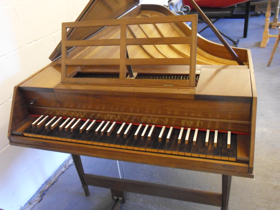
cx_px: 140
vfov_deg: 44.2
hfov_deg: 56.8
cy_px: 105
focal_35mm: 32
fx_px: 259
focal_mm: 5.6
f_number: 3.7
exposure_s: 1/10
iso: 640
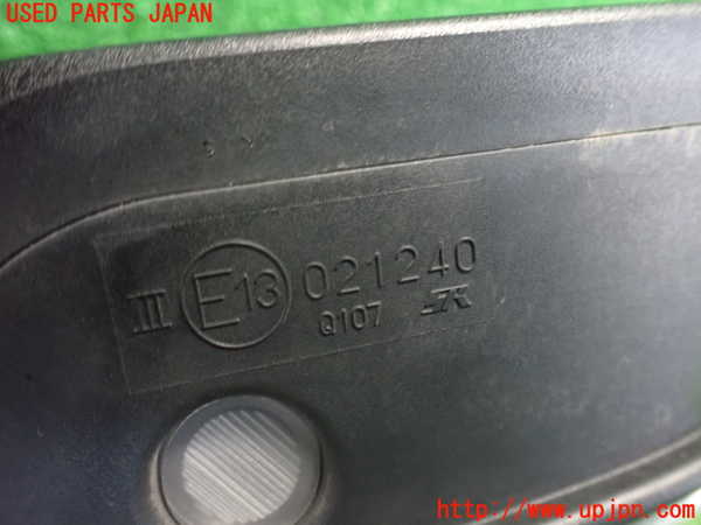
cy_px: 262
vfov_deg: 46.8
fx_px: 608
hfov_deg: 60.0
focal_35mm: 30
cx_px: 350
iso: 1250
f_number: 2.3
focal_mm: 5.4
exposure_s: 1/30
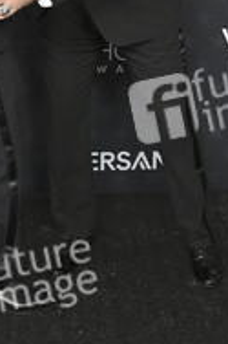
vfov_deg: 24.1
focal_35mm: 81
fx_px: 771
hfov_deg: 16.7
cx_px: 57
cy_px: 9
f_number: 5.6
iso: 1250
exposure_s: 1/320
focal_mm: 38
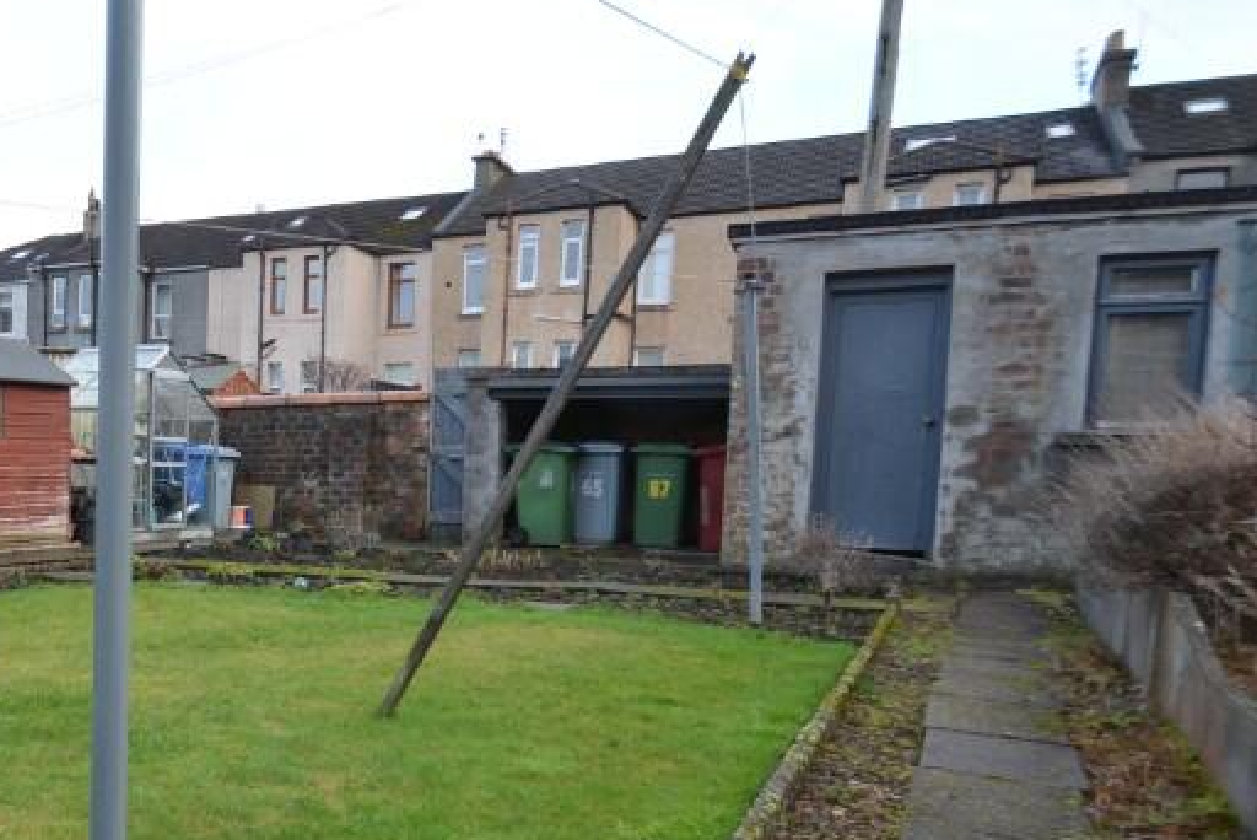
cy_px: 526
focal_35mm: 30
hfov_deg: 55.2
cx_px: 167
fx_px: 1048
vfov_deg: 43.3
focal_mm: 10
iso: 220
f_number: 5.6
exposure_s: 1/125
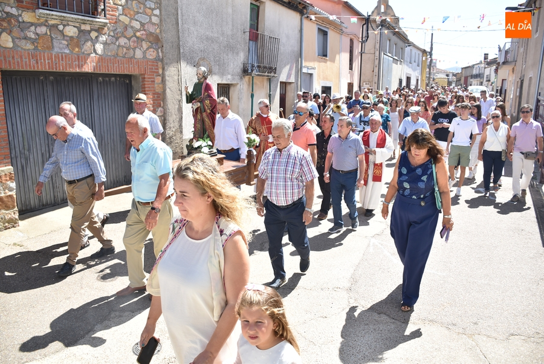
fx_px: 408
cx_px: 272
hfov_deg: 67.3
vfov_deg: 48.0
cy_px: 182
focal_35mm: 27
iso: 100
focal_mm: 18
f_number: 3.5
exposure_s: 1/320
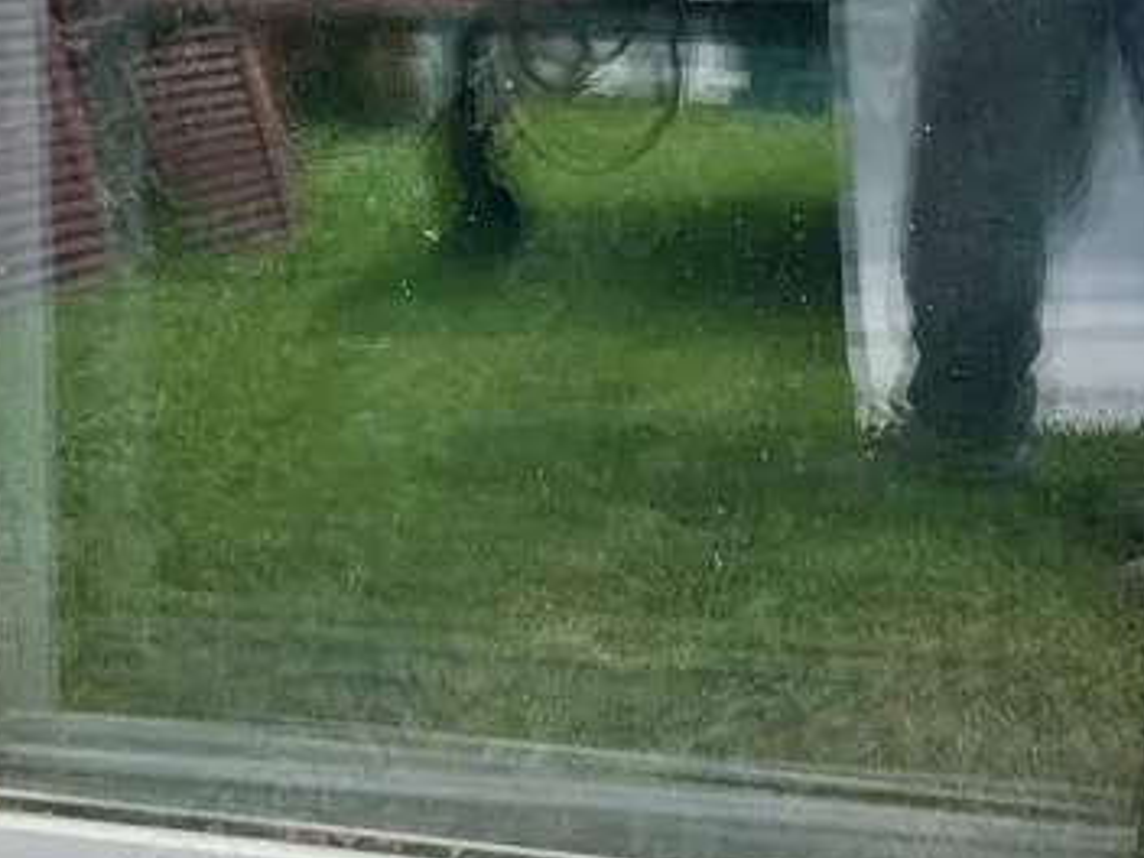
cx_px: 559
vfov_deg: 20.4
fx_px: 2346
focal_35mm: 71
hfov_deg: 27.4
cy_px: 120
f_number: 1.8
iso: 25
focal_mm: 5.23
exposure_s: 1/369
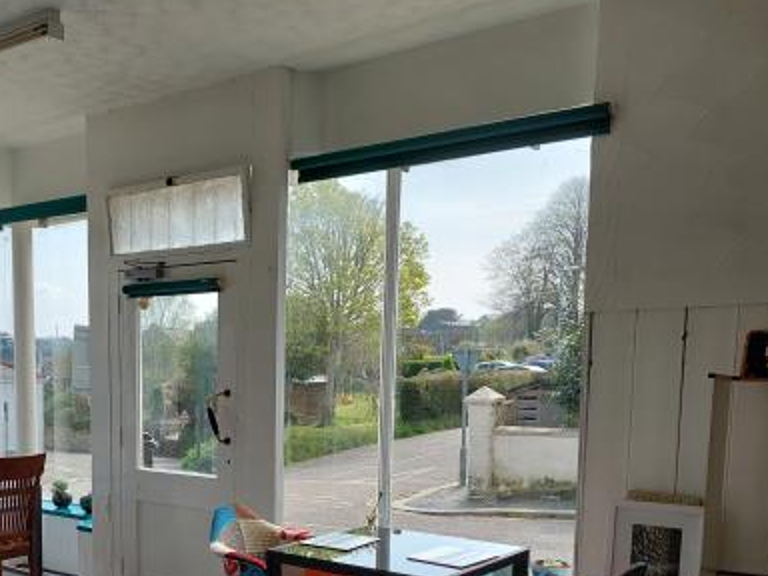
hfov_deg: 44.9
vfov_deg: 34.9
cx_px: 172
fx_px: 887
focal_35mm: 40
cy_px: 458
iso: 40
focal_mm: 5.23
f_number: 1.8
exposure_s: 1/796
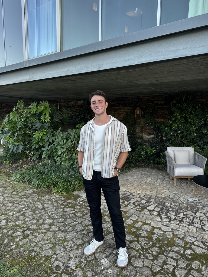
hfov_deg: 56.8
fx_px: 192
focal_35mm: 24
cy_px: 138
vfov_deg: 71.6
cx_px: 104
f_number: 1.78
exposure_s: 1/227
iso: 64
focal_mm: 6.76
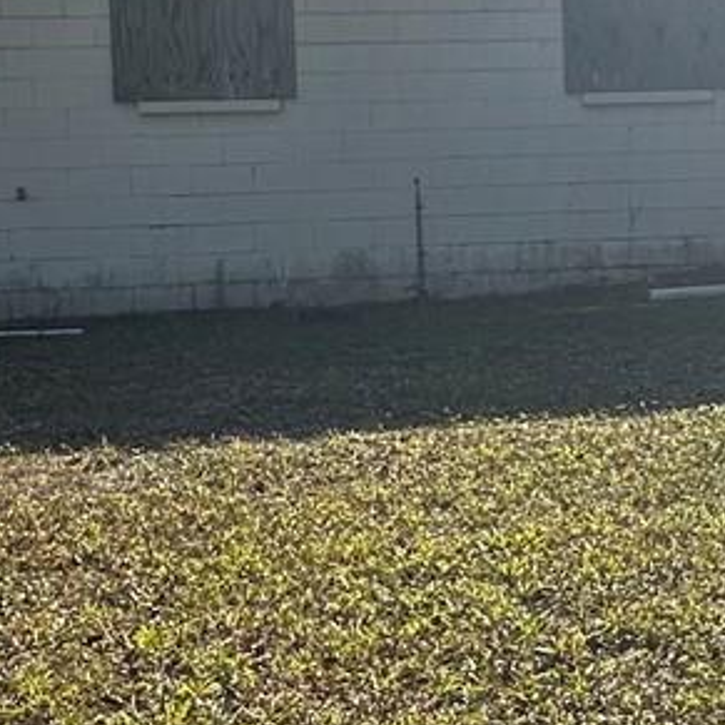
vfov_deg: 25.2
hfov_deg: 25.0
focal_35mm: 68
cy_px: 227
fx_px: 1611
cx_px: 568
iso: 50
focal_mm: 2.22
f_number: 2.2
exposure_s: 1/1855
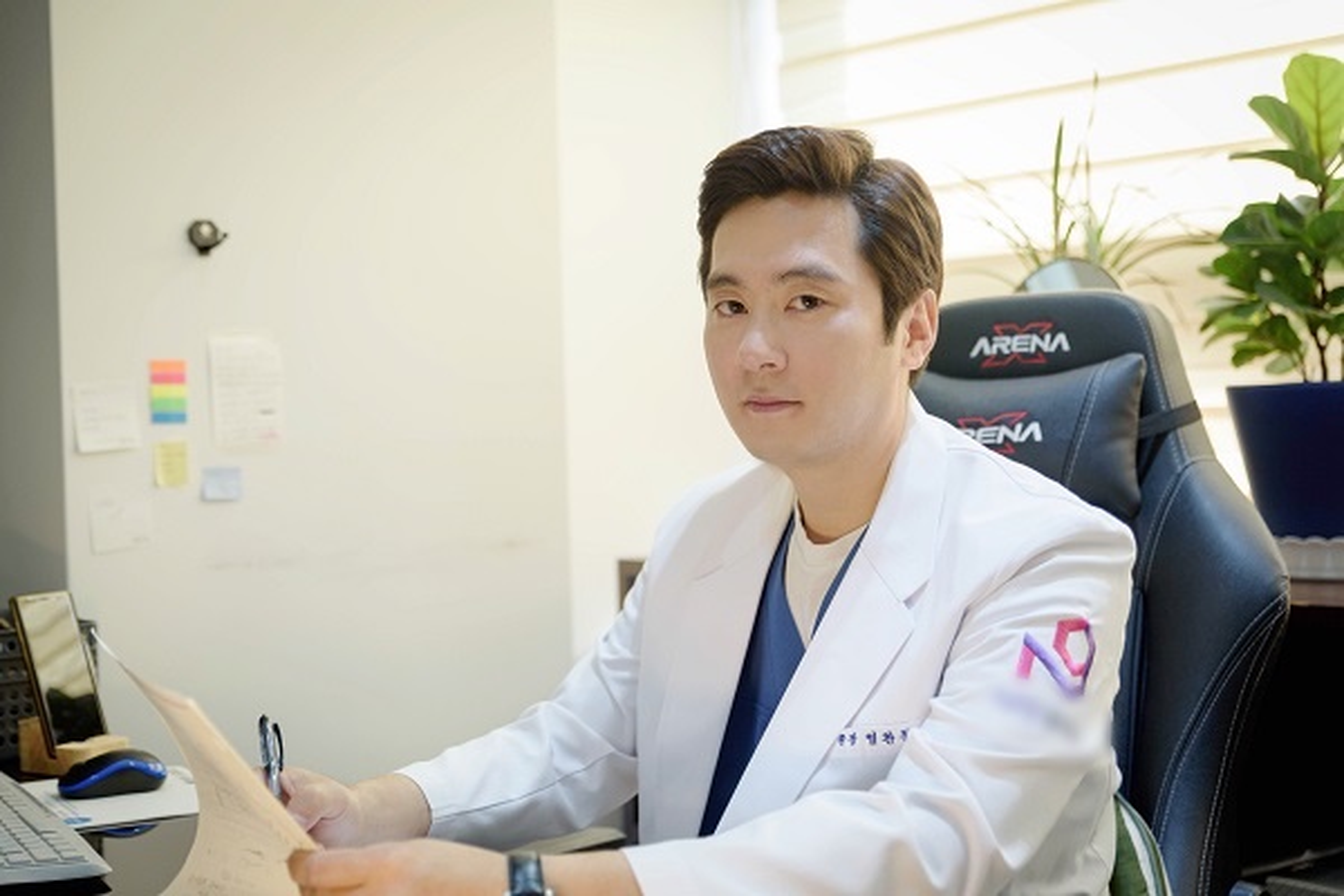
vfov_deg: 27.0
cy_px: 448
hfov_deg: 39.6
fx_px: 1867
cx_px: 672
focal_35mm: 50
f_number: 3.2
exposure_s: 1/125
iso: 400
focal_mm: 50
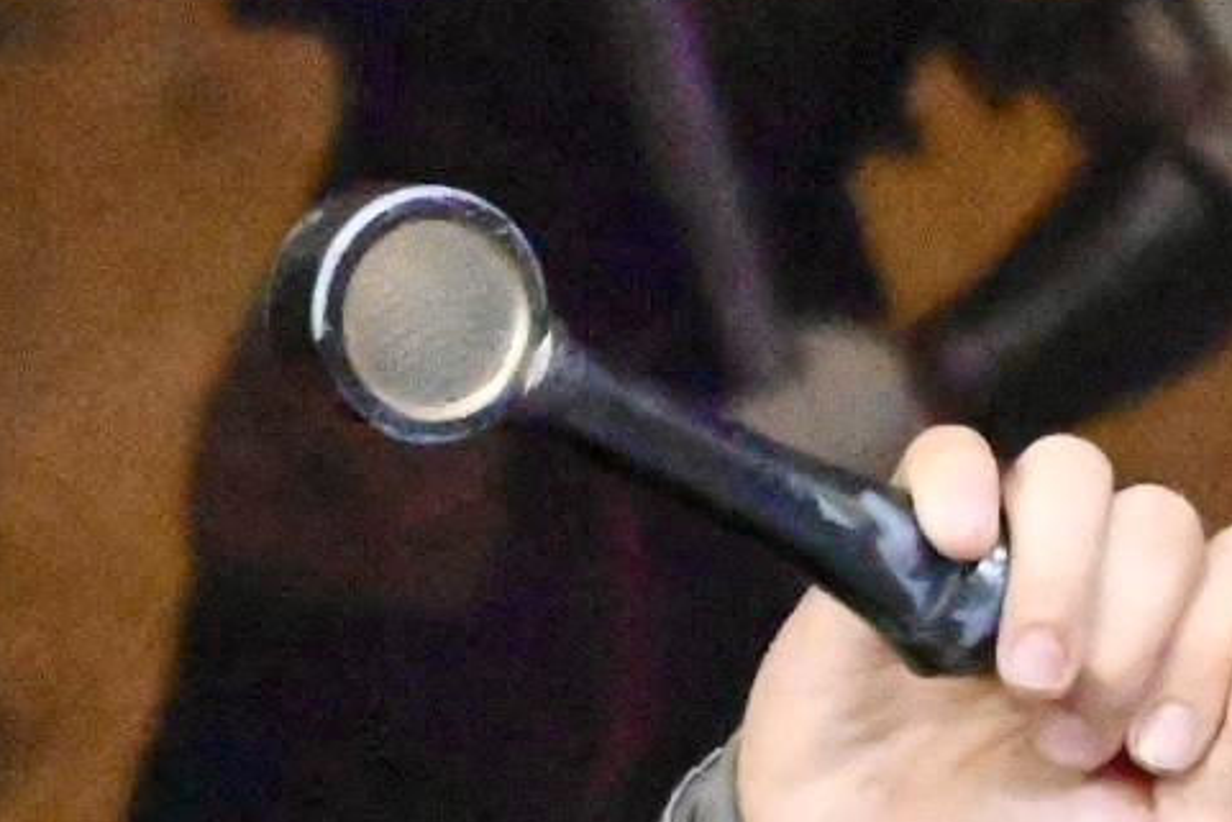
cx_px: 2679
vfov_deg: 2.2
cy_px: 1027
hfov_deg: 3.2
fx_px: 21699
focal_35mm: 634
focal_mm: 73
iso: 25600
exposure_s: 1/500
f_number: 4.8
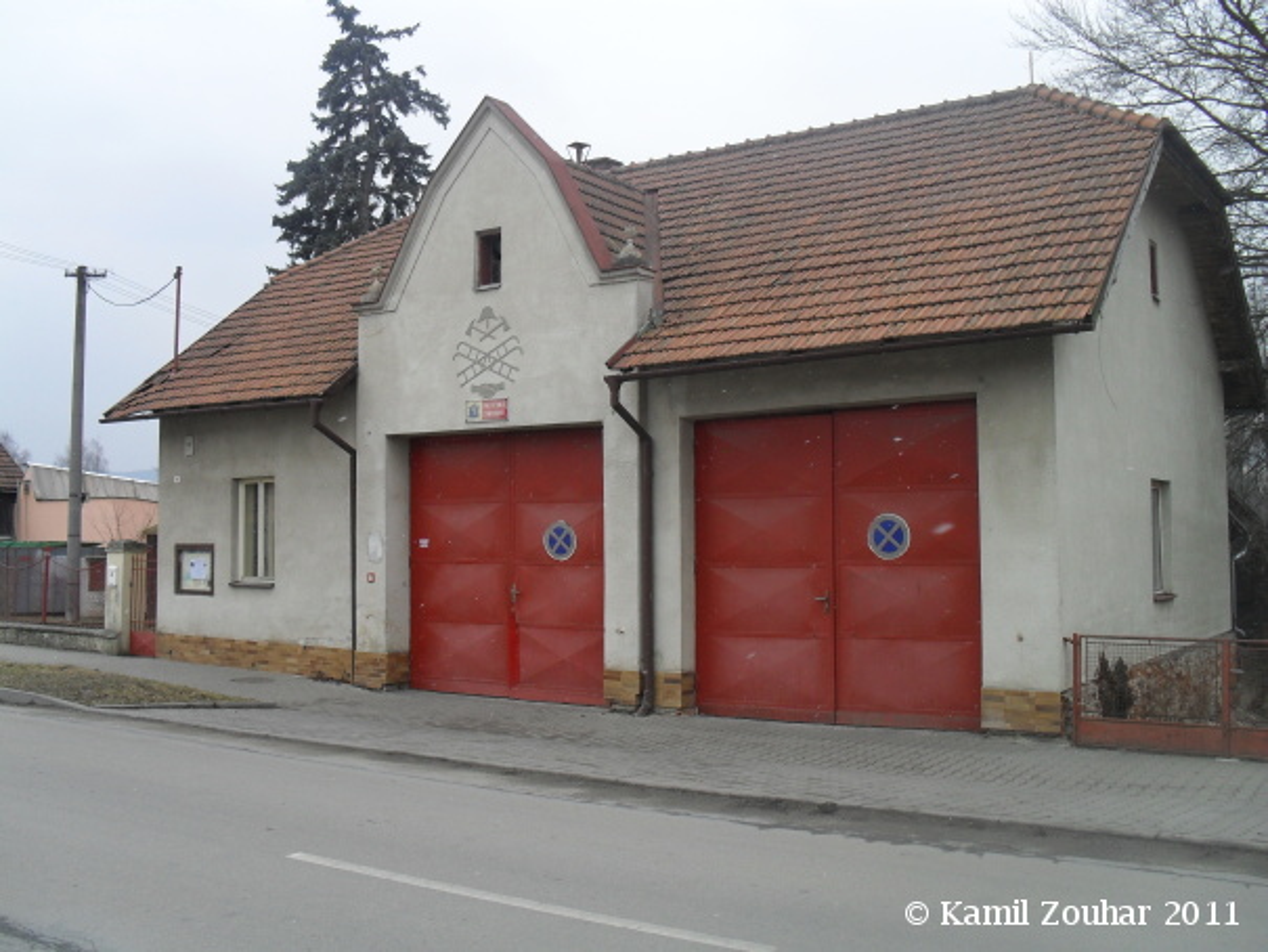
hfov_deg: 52.6
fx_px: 1282
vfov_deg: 40.7
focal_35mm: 35
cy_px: 476
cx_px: 634
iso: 100
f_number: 3.2
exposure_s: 1/250
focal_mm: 6.3
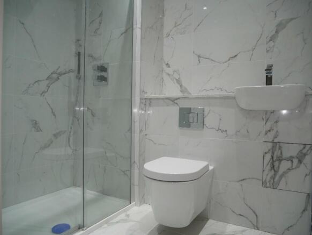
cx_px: 156
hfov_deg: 71.6
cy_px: 118
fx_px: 216
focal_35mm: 24
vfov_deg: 56.9
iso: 200
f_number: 3.5
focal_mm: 12
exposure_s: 1/50
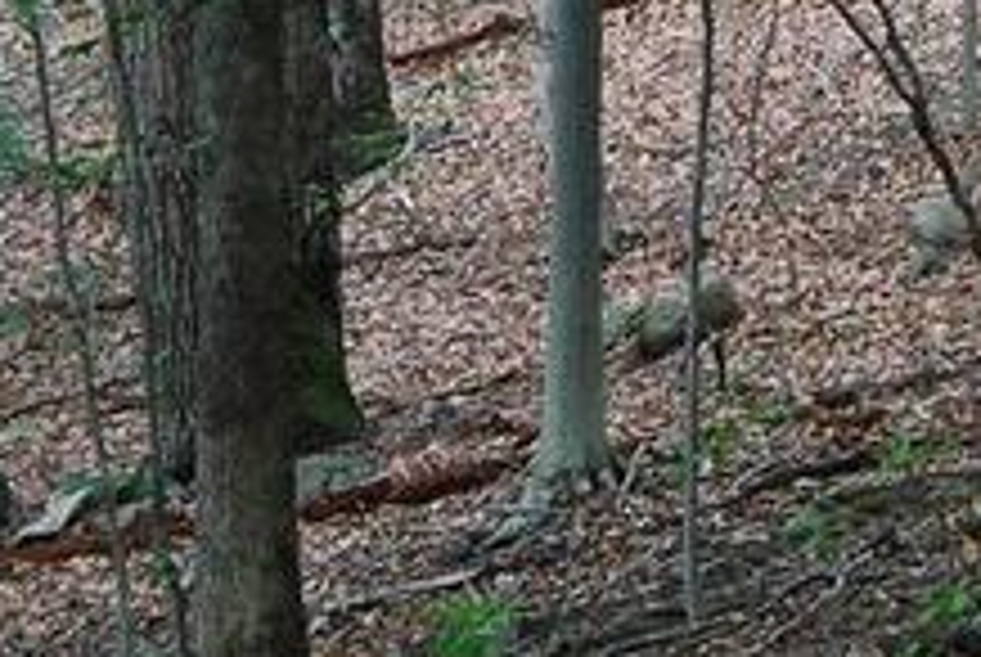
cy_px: -506
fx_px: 5948
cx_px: 963
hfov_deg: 9.4
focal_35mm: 218
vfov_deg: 6.2
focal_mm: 22
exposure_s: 1/60
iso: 360
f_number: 3.8
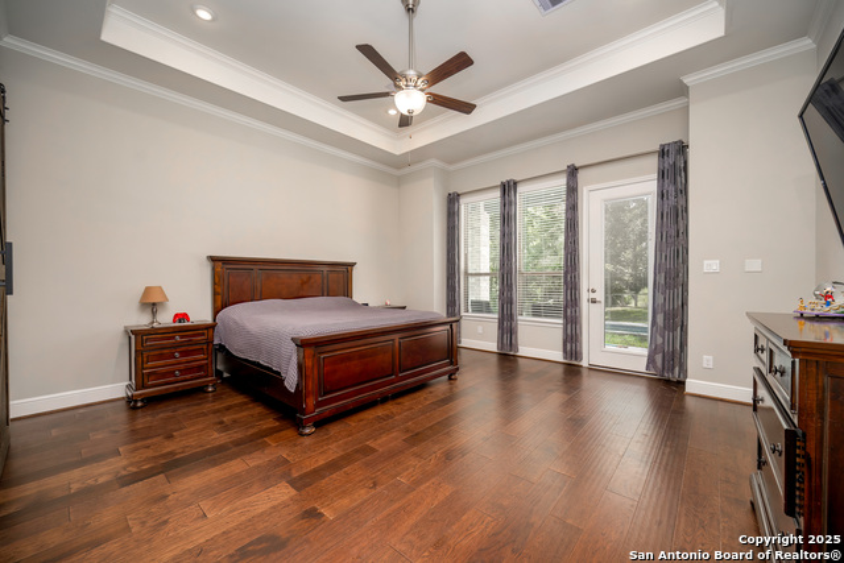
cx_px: 422
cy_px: 282
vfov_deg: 81.2
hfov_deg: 104.2
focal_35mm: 14
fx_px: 328
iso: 320
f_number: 5
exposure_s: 1/200
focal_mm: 14
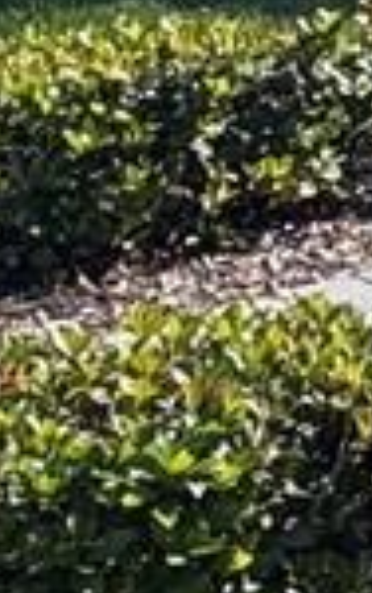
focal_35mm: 158
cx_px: 1437
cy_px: -443
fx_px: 2558
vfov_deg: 12.2
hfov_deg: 6.7
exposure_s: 1/596
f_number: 2.2
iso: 50
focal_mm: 2.22
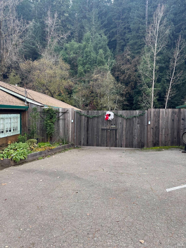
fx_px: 172
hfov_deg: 56.8
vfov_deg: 71.6
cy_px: 124
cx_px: 93
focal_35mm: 24
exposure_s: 1/298
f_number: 1.78
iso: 80
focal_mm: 6.76
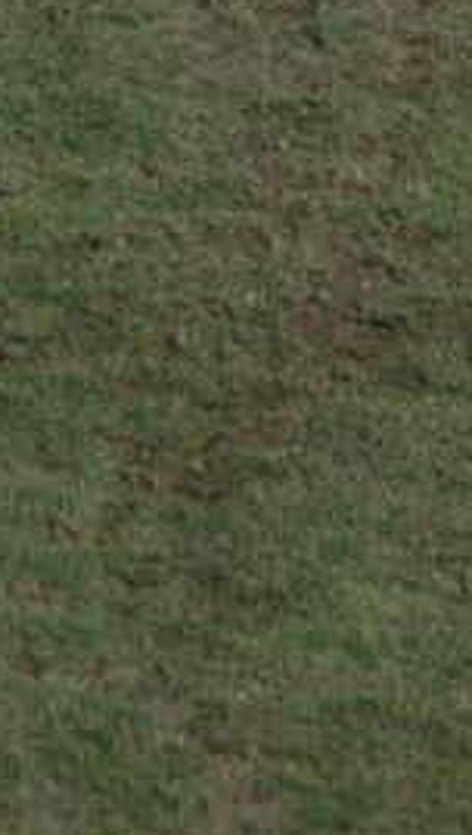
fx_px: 26453
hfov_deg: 1.0
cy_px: -562
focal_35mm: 1193
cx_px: -202
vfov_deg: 1.8
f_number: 7.1
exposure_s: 1/800
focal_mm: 200
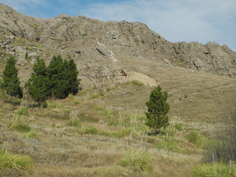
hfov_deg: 28.6
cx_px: 118
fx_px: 464
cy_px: 88
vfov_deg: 21.6
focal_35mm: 68
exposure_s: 1/1250
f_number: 4.5
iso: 100
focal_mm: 14.5
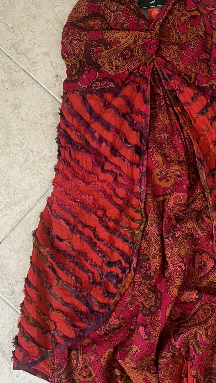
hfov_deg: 26.1
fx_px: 458
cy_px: 196
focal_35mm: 45
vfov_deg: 45.5
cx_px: 172
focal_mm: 5.7
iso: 125
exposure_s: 1/77
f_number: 1.5
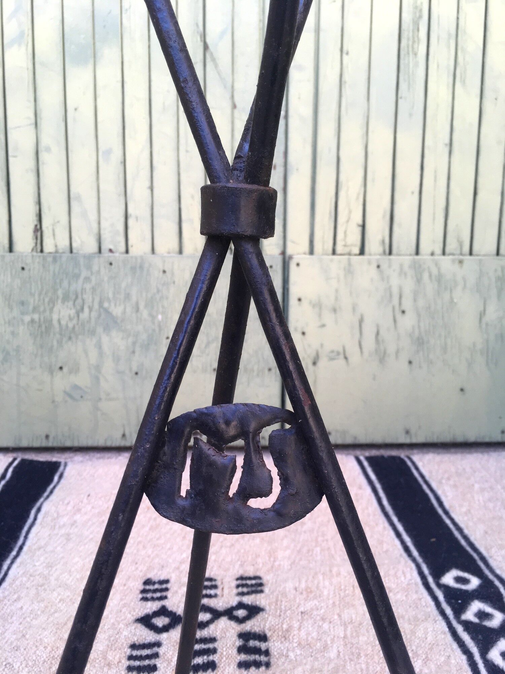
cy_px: 337
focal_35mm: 29
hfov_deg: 48.2
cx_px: 252
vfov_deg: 61.7
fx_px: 564
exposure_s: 1/100
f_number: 2.2
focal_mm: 4.15
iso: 40
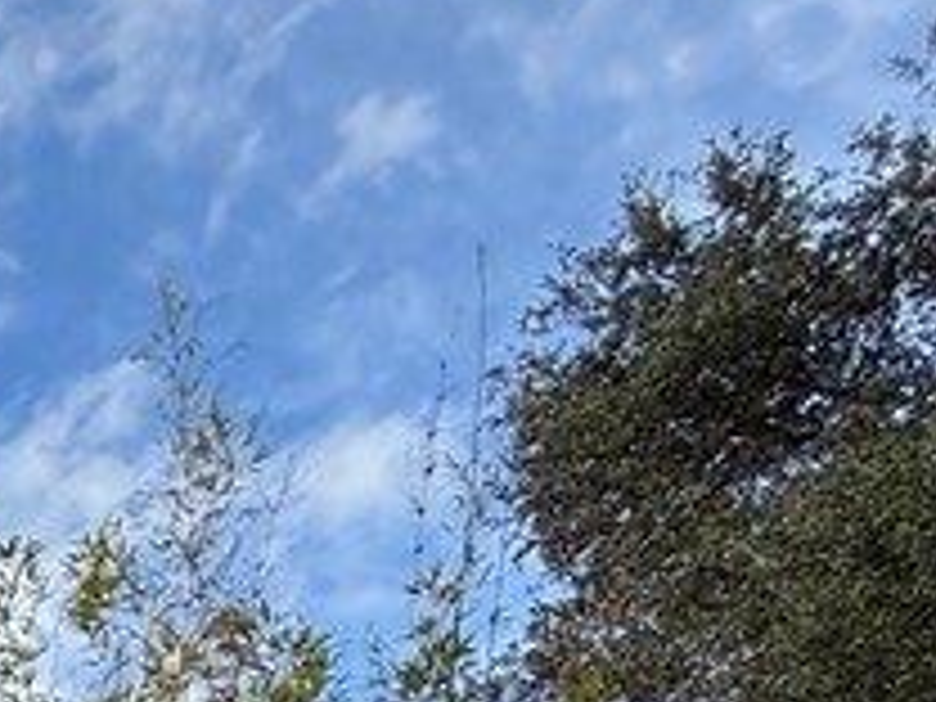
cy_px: 1449
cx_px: -932
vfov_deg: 16.0
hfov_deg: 18.5
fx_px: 1866
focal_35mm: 69
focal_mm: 2.22
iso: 50
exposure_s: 1/1017
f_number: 2.2
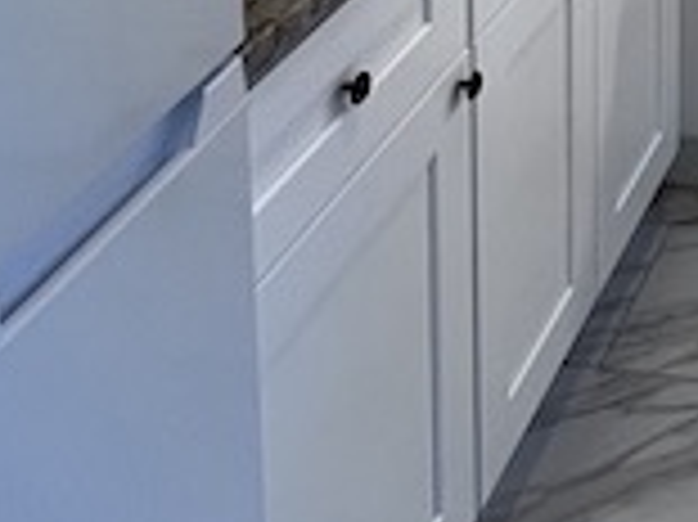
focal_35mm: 67
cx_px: 991
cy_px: -580
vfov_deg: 16.0
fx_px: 1350
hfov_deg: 24.0
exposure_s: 1/120
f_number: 1.8
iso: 125
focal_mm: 1.57
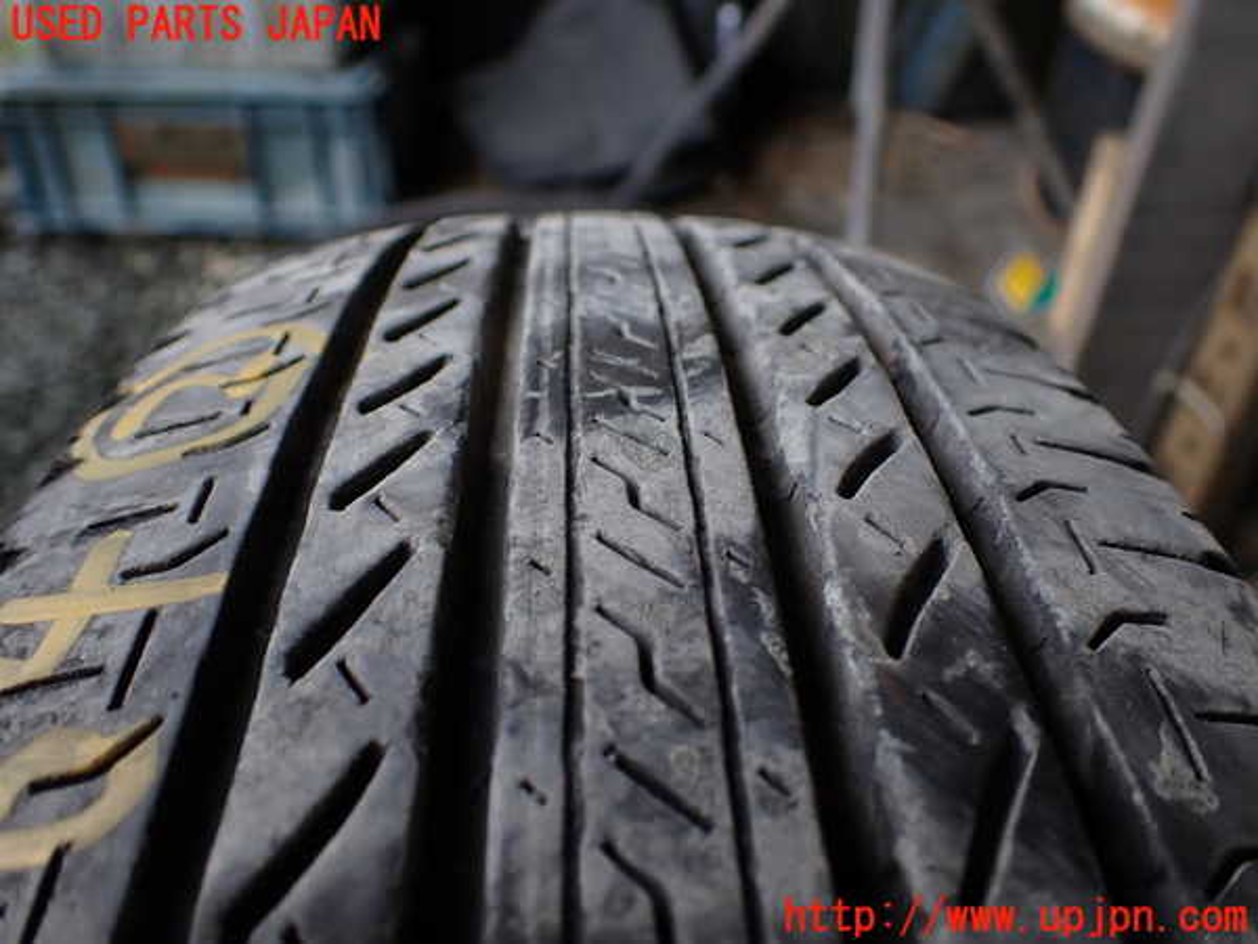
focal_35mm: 30
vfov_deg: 46.8
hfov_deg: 60.0
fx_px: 1090
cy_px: 472
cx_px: 629
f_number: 2.3
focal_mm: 5.4
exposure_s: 1/125
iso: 100
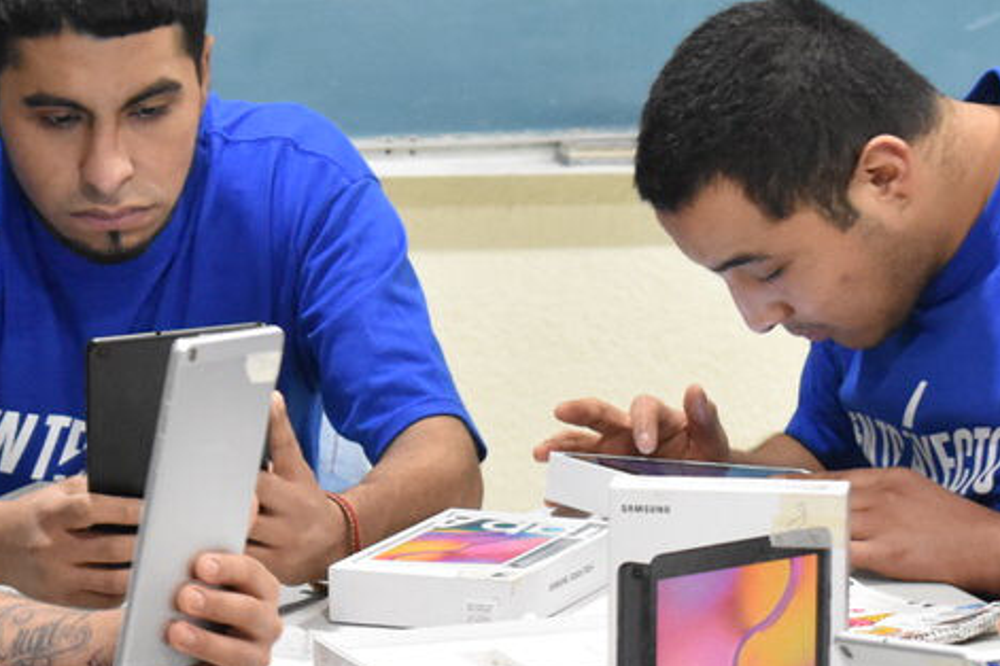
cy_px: 541
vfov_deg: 6.5
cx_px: 410
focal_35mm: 210
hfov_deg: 9.8
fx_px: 5840
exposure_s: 1/30
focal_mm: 55
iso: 3200
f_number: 5.6
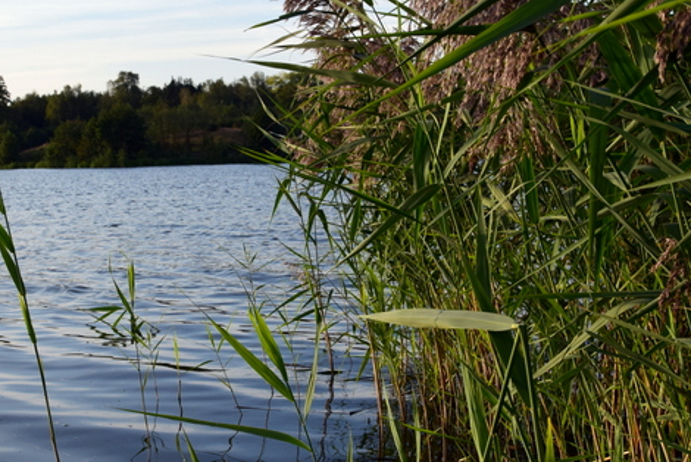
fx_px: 1226
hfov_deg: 31.4
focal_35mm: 64
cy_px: 230
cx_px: 300
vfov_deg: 21.3
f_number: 10
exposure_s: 1/320
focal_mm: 25
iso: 400
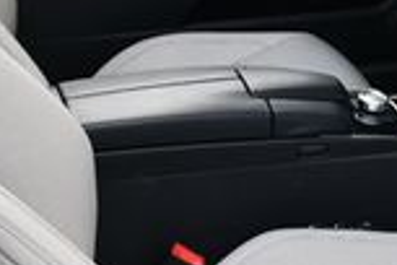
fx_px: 1665
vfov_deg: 9.1
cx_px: 267
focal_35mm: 151
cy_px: 153
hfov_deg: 13.6
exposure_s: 1/250
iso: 250
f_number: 5.6
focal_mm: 18
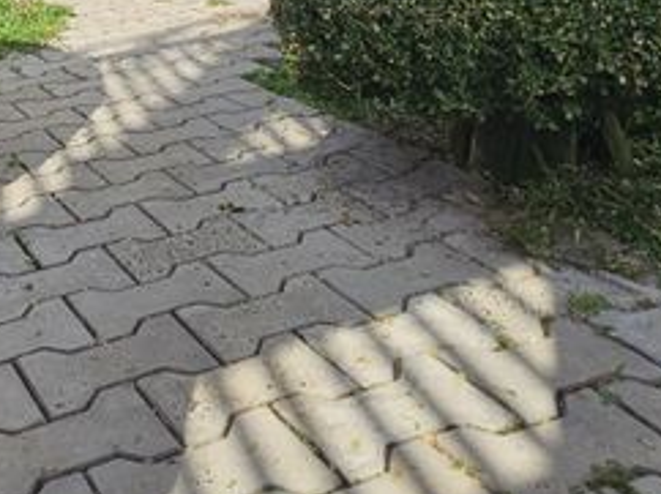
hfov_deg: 40.0
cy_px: -134
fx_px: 820
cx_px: 44
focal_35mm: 43
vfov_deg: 28.2
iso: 50
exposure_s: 1/2600
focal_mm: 2.2
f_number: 2.2
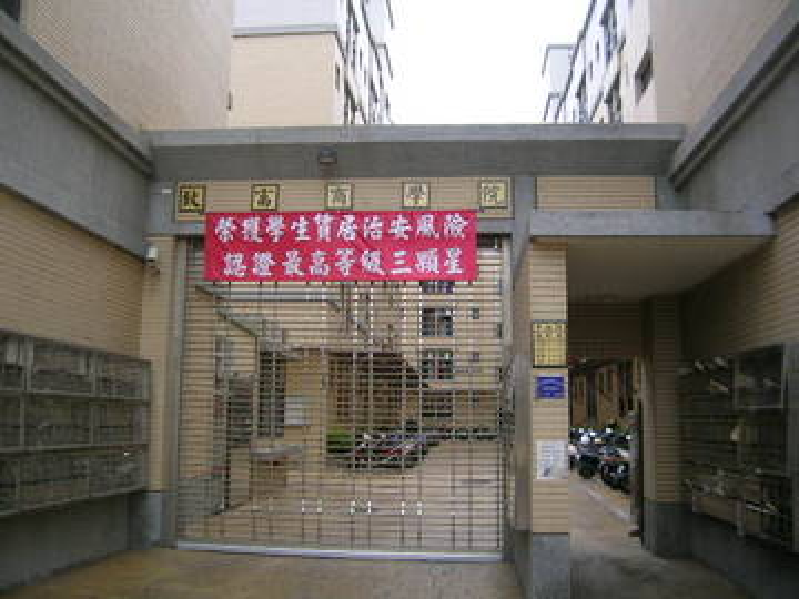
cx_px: 400
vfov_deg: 39.7
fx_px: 831
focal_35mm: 36
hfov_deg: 51.4
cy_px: 300
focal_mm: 5.5
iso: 50
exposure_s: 1/109
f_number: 2.8
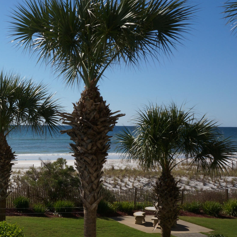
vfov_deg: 30.8
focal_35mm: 55
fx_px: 426
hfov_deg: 26.4
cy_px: 163
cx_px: -70
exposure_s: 1/160
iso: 200
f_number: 18
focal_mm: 16
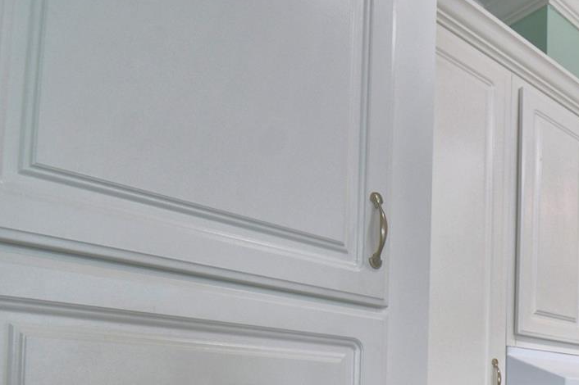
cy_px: 402
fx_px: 547
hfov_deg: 47.5
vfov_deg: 34.6
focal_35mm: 34
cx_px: 563
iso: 200
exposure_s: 1/125
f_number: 4.5
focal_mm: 10
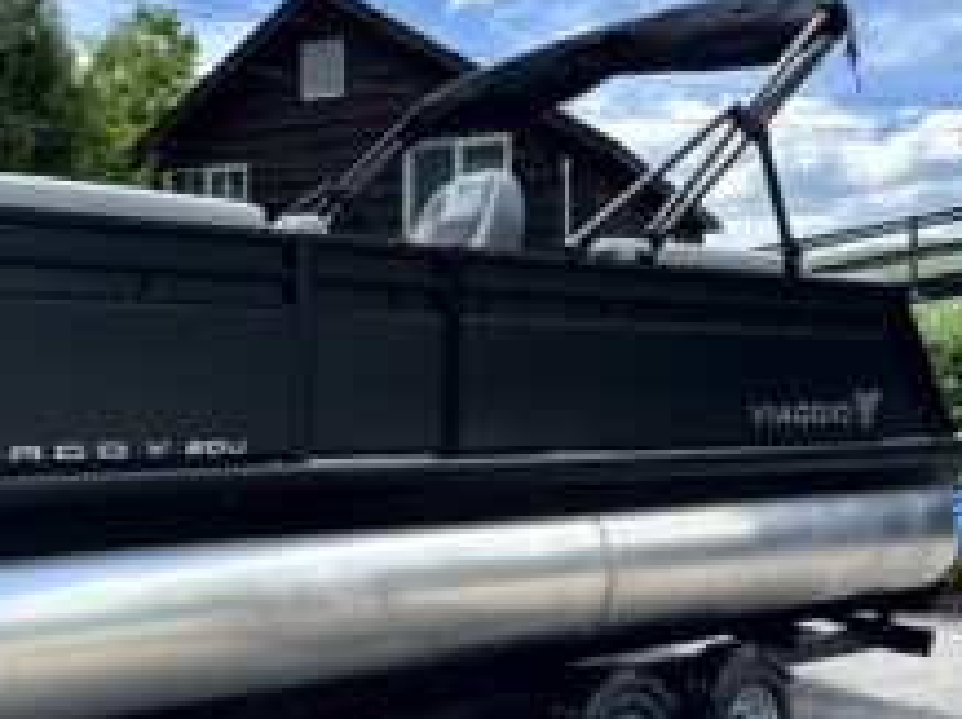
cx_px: 194
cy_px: 371
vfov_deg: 33.5
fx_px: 1194
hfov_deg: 42.0
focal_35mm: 43
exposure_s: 1/1477
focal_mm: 5.96
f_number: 1.6
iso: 50
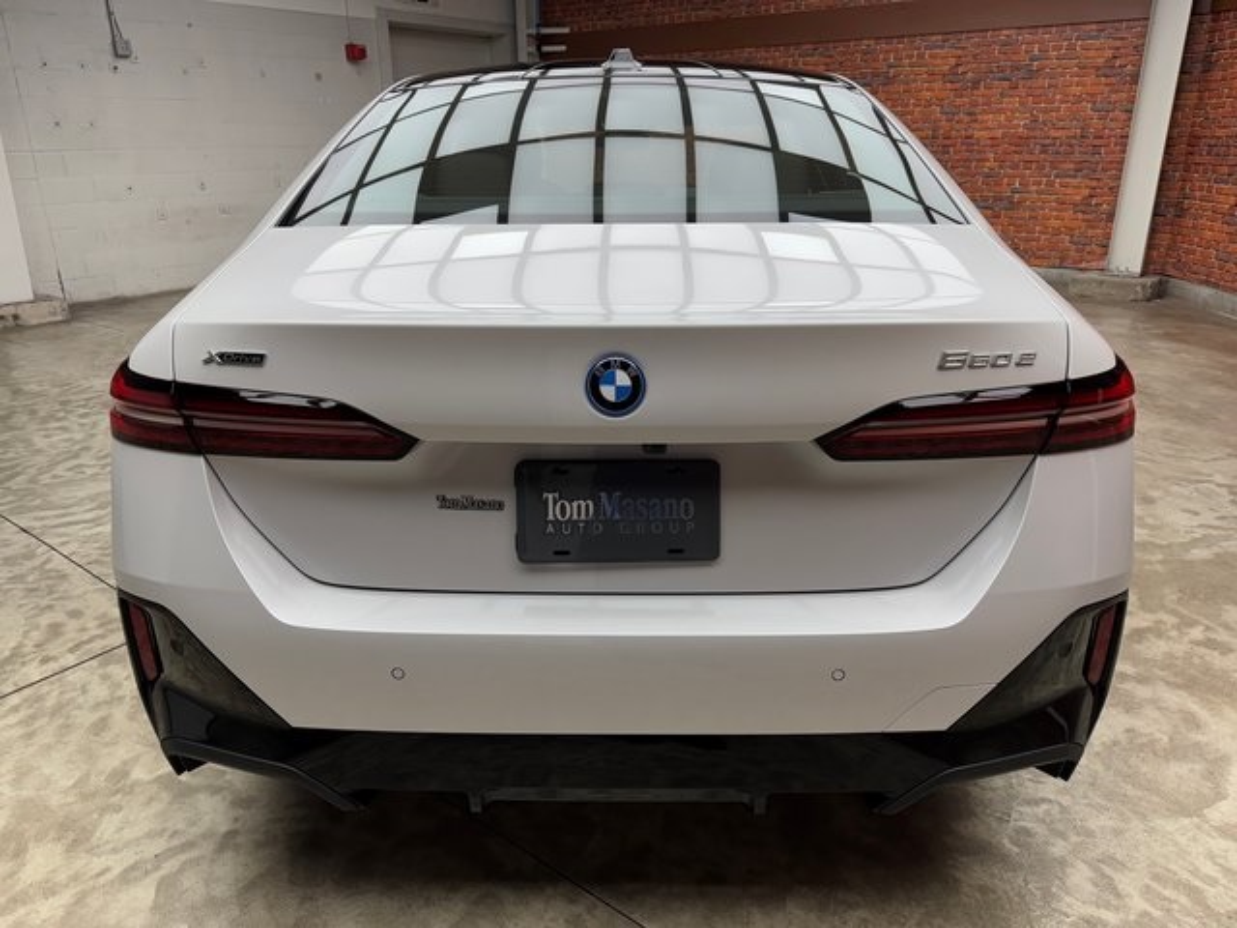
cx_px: 618
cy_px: 464
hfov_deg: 71.6
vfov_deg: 56.8
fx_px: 858
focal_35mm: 24
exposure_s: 1/311
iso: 80
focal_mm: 6.76
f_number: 1.78
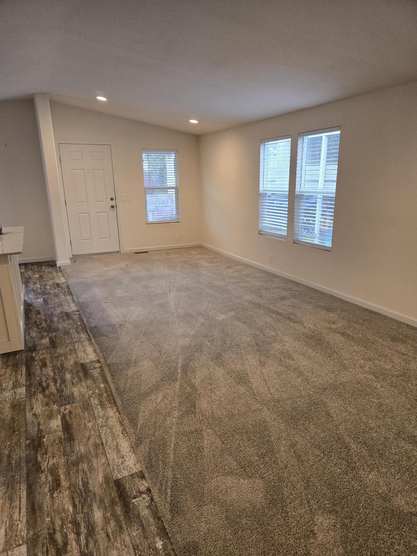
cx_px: 208
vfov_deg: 73.9
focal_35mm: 23
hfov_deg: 58.9
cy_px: 278
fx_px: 369
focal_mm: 5.4
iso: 125
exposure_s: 1/120
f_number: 1.8
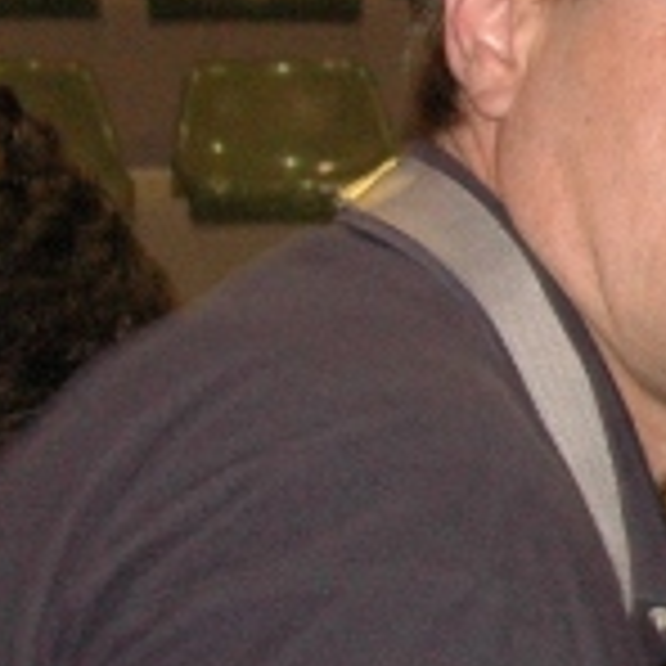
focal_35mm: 212
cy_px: 630
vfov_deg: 8.2
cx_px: 2025
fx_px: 4615
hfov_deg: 7.3
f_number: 6.3
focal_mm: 24
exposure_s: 1/20
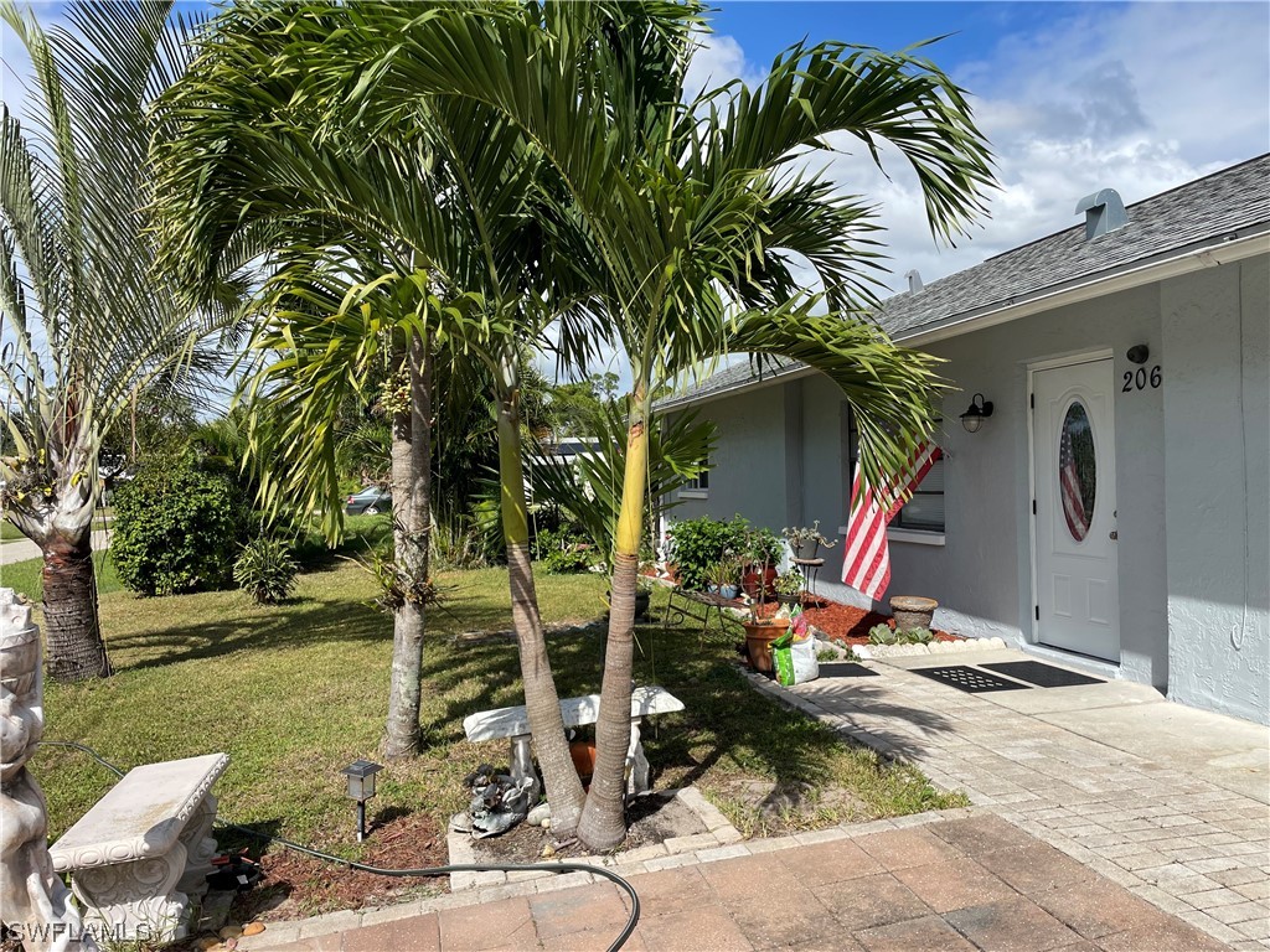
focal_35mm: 26
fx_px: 954
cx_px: 635
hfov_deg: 67.3
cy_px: 476
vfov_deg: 53.1
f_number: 1.6
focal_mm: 4.2
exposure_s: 1/3509
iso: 32
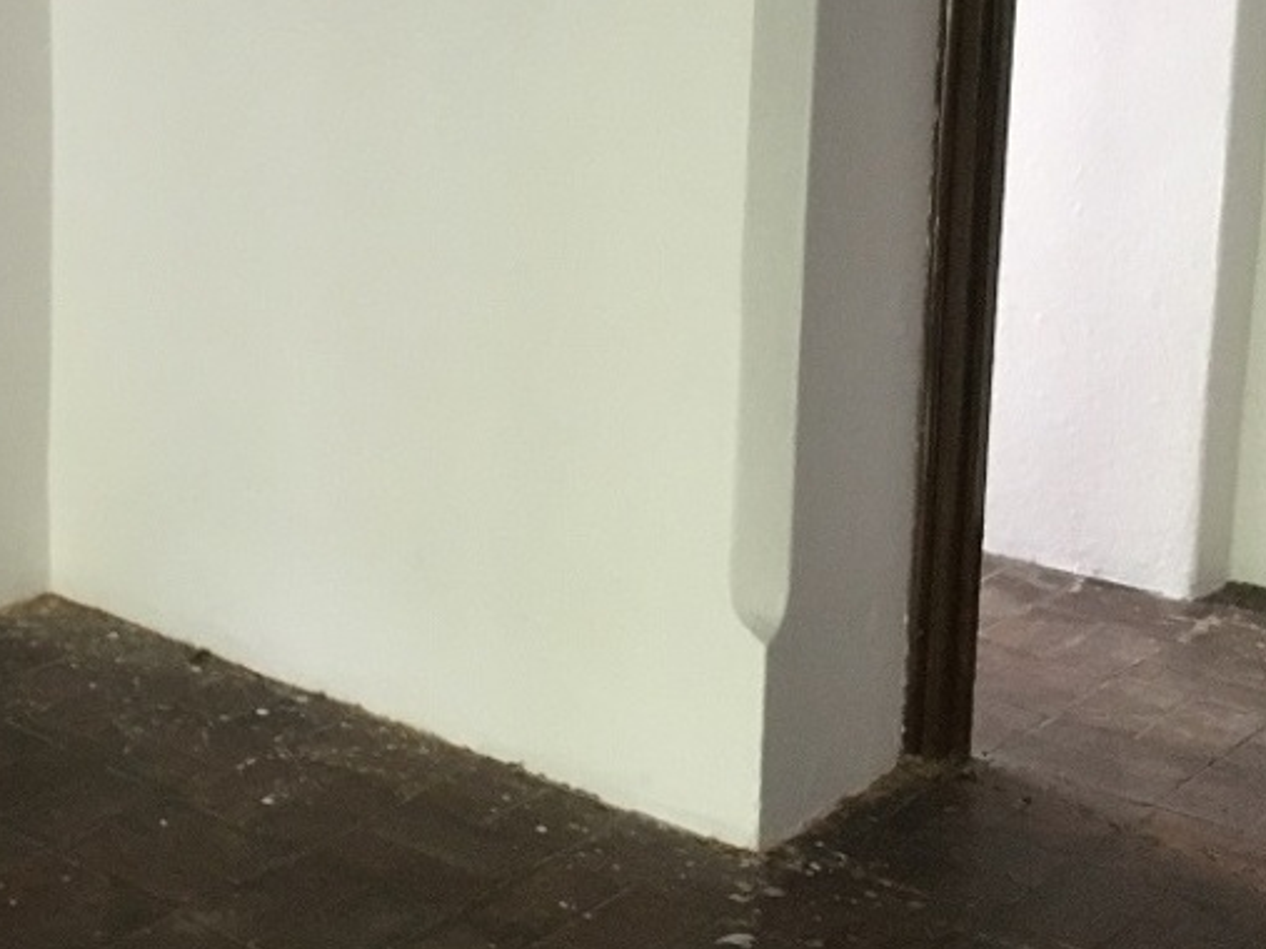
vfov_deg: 23.6
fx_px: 2230
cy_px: 170
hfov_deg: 29.7
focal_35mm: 61
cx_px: 20
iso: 200
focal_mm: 4.15
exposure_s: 1/15
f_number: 2.2
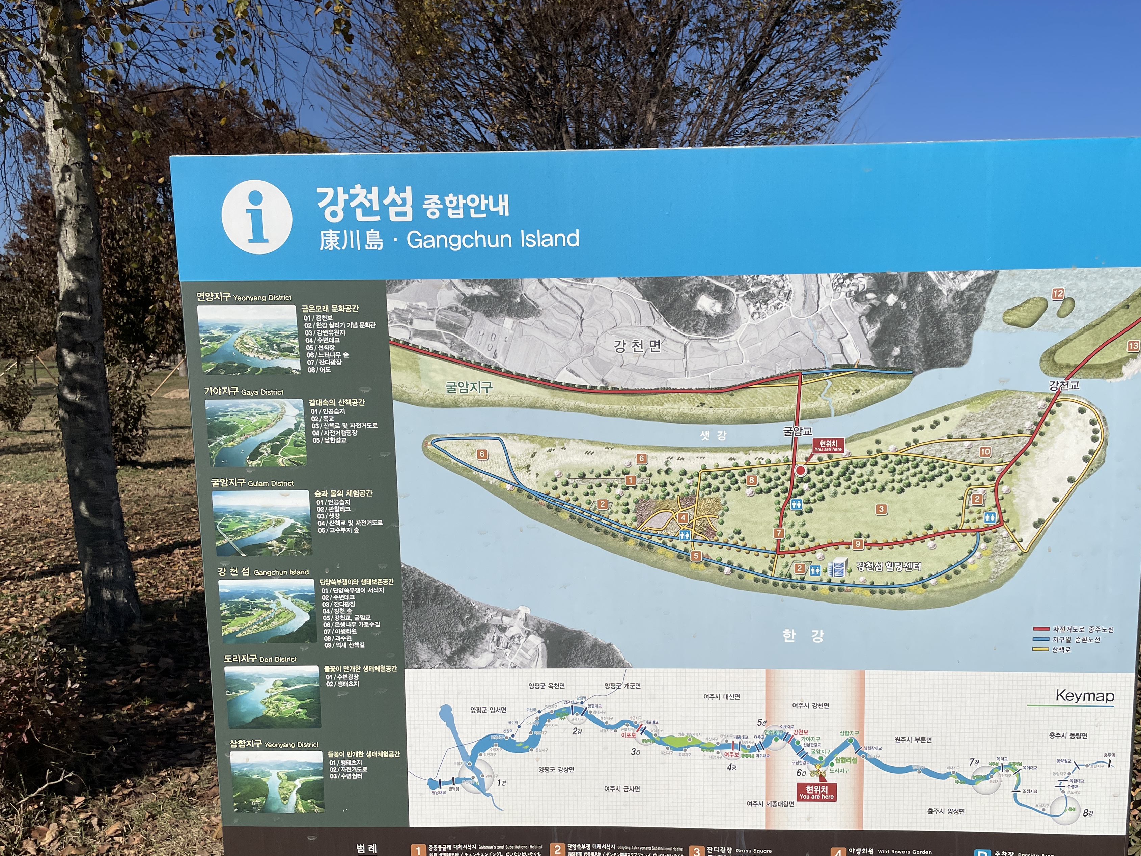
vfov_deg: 45.2
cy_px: 506
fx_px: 1022
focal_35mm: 31
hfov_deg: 58.2
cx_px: 643
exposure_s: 1/9804
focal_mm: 4.2
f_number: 1.6
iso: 32
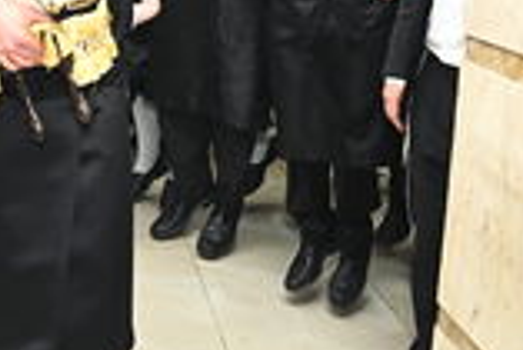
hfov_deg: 30.8
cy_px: -20
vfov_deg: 21.3
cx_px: 20
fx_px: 887
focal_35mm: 61
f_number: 5.6
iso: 1600
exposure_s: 1/200
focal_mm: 24
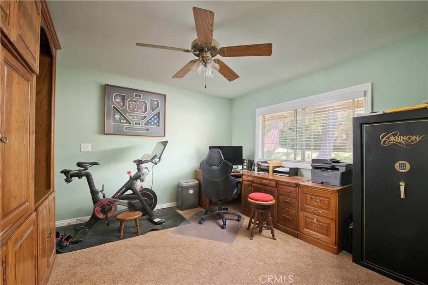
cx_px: 214
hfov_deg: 96.7
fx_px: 190
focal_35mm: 16
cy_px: 142
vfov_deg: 73.8
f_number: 6.3
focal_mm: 16
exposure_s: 1/25
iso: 400
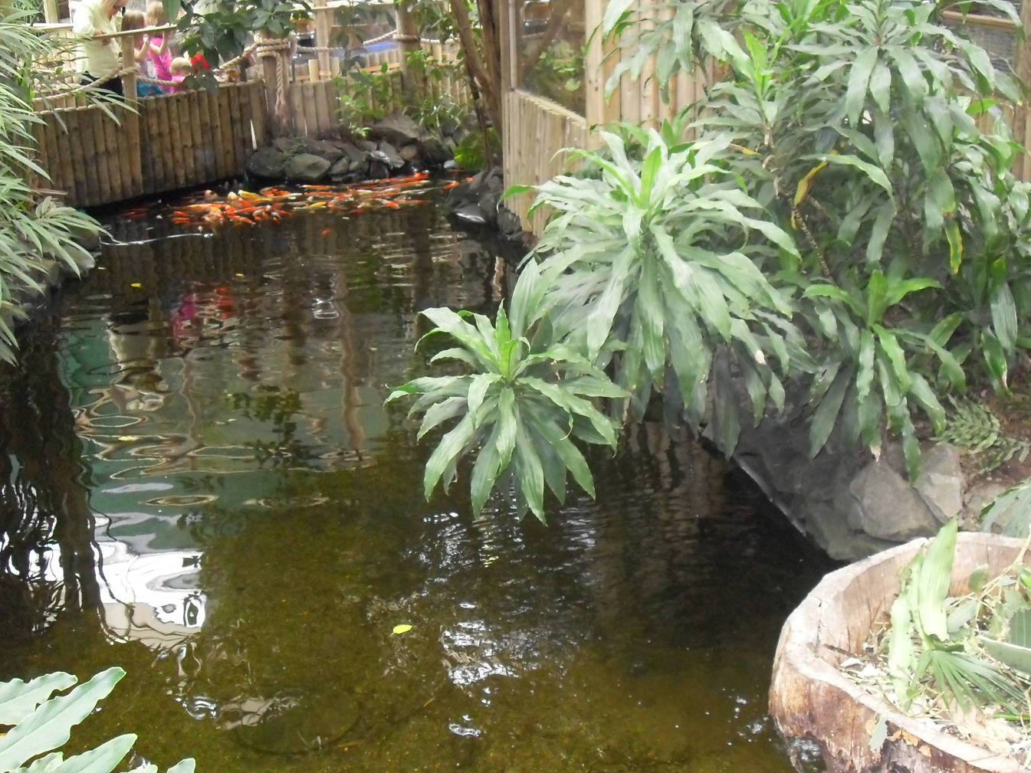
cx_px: 606
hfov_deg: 42.8
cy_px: 398
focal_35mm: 44
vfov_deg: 32.9
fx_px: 1311
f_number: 2.8
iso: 400
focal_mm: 6.3
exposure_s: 1/45
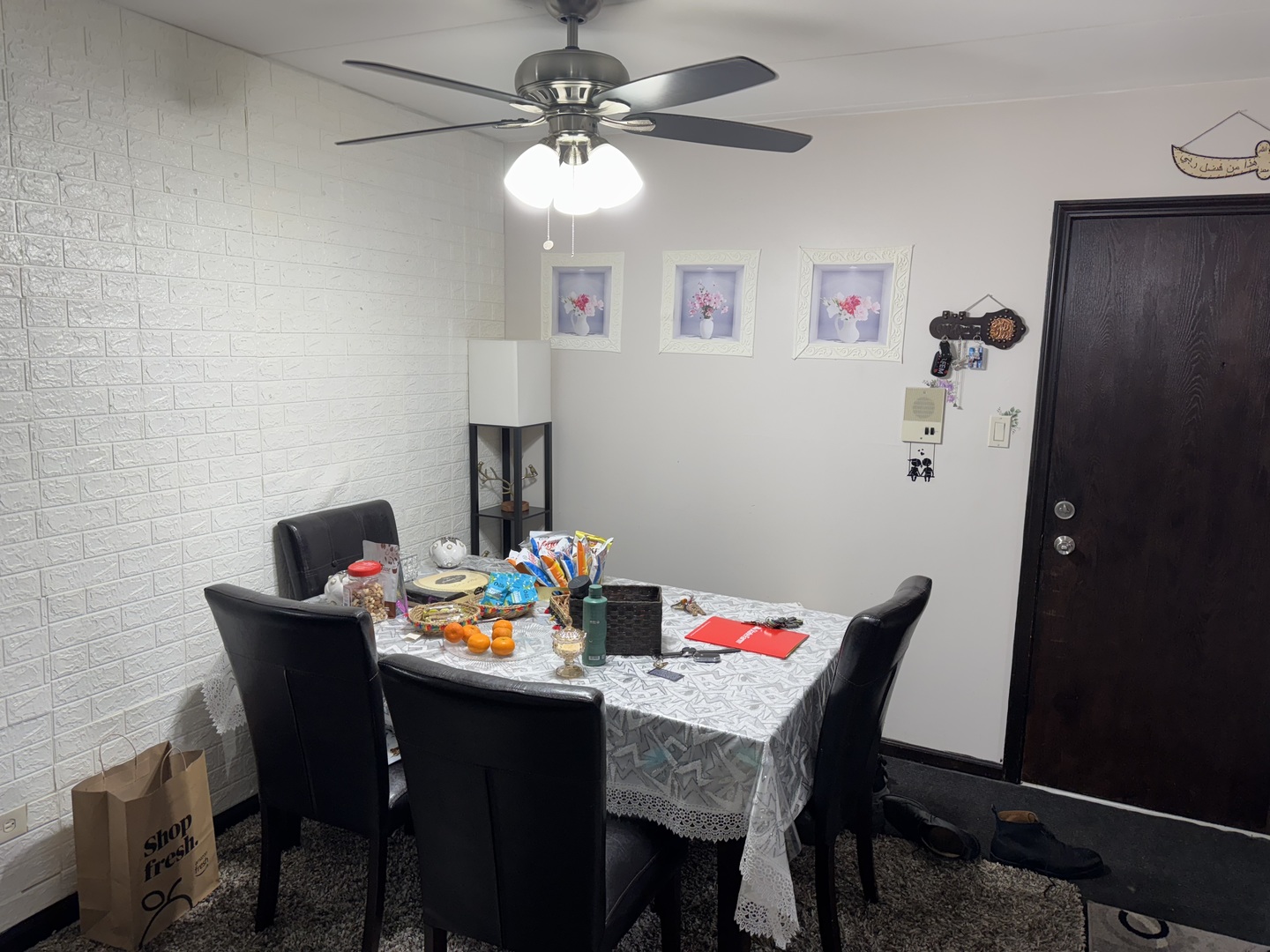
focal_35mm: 24
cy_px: 476
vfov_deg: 56.8
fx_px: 881
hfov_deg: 71.6
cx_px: 635
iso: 64
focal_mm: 6.76
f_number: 1.78
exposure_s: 1/120
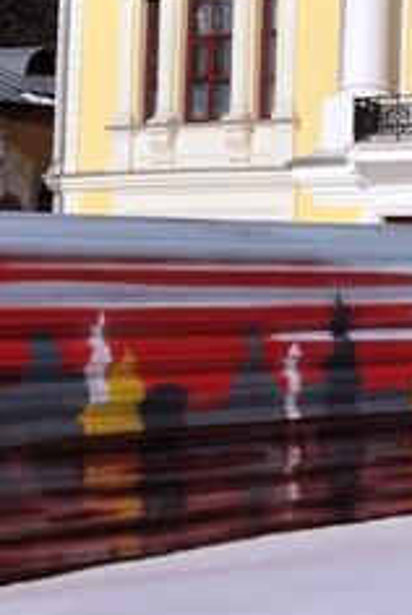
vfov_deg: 14.7
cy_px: -23
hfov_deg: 9.5
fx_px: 2345
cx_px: 777
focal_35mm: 137
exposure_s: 1/1250
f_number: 5.6
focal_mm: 24
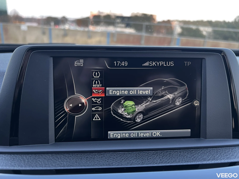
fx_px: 180
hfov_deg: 67.3
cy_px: 90
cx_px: 120
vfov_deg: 53.1
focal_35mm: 26
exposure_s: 1/53
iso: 125
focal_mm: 5.7
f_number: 1.5
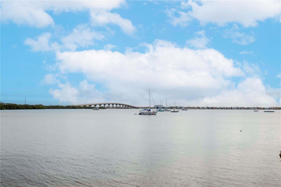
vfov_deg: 43.6
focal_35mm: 30
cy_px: 94
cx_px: 140
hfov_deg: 61.9
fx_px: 234
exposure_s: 1/1600
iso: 500
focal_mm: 20
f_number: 7.1
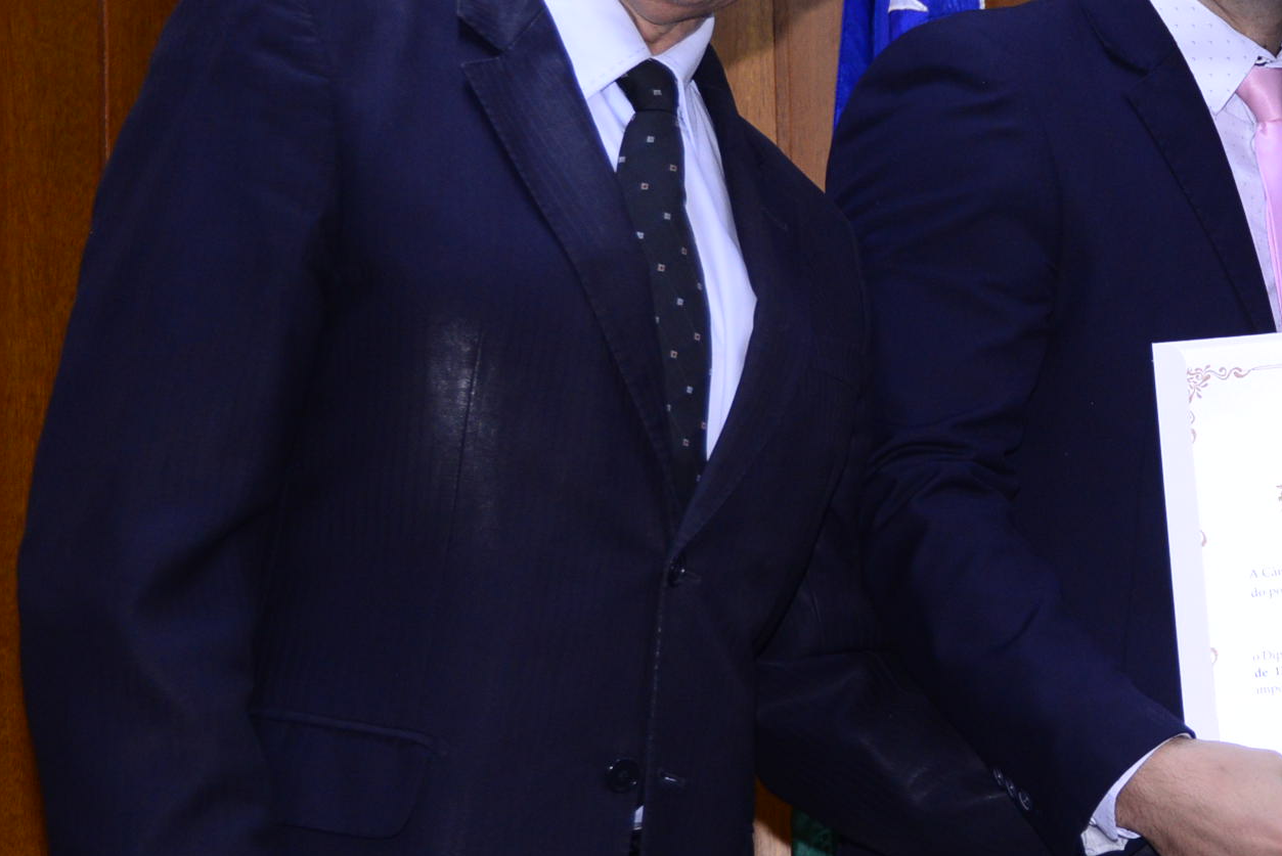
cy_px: 331
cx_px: 1350
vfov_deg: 11.4
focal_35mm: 120
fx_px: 4276
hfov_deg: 16.6
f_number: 4.8
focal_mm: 50
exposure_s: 1/80
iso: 1600
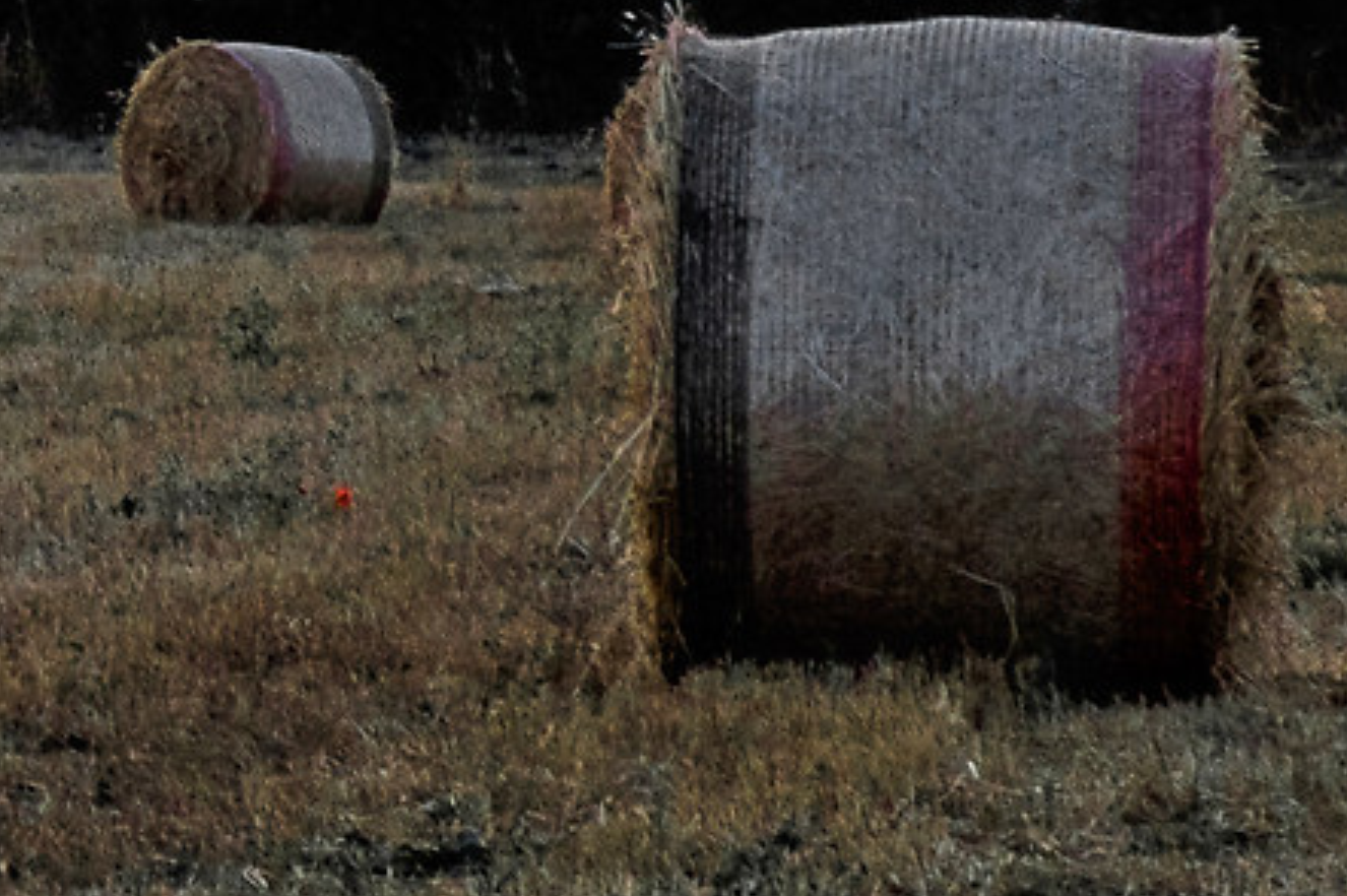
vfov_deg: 3.0
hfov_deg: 4.5
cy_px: -585
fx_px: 16862
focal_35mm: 451
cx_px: -1716
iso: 200
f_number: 11
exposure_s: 1/180
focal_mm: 55
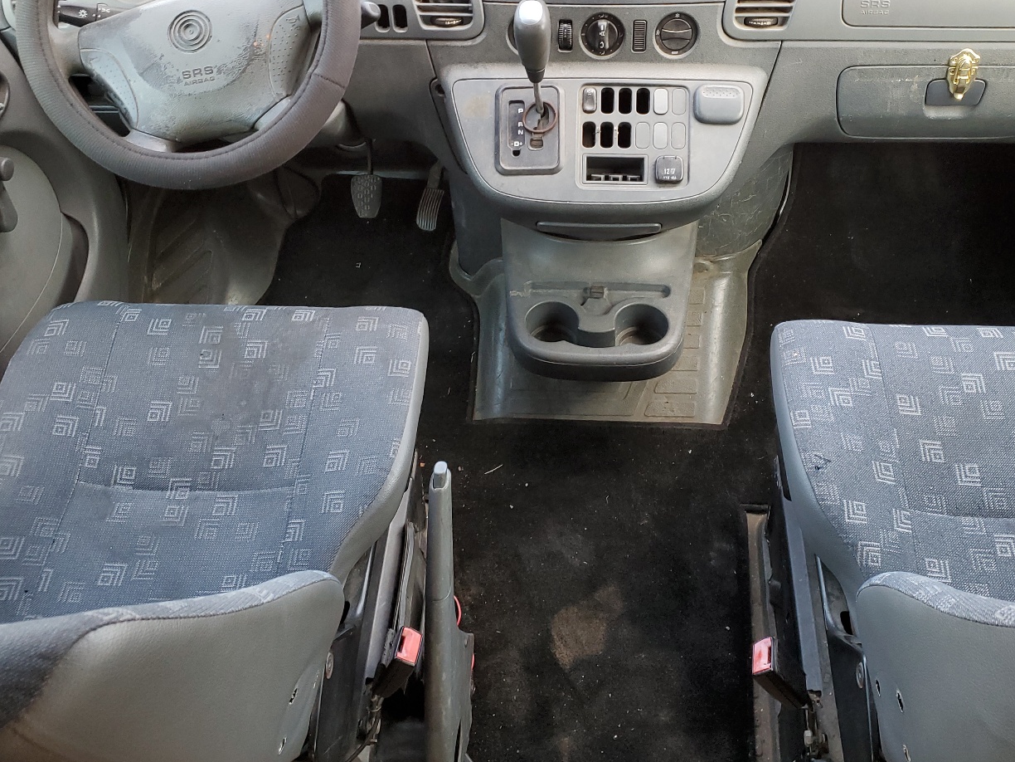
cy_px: 322
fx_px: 997
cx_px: 584
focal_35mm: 34
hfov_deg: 53.7
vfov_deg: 41.7
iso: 81
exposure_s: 1/120
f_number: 1.5
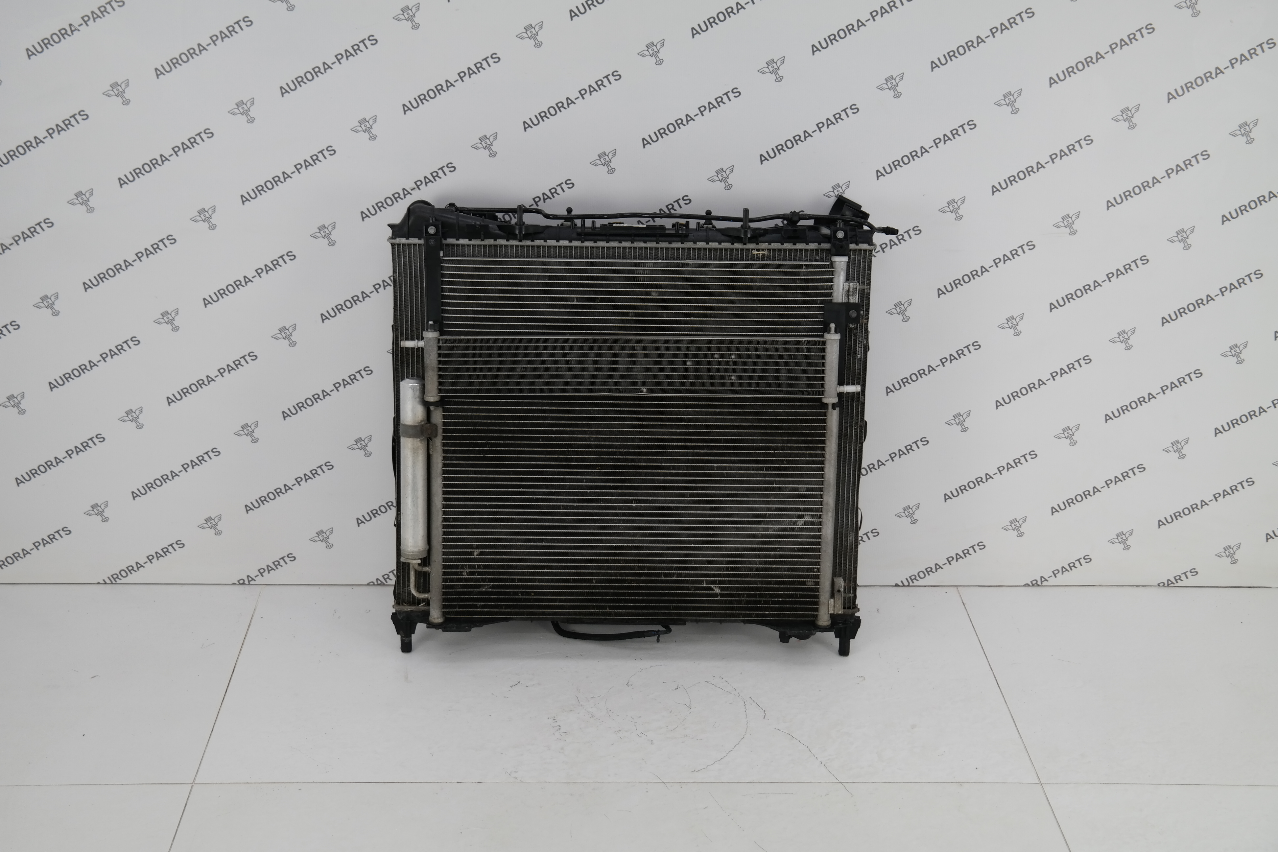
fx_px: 1775
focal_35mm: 50
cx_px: 639
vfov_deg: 27.0
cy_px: 426
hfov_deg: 39.6
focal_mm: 33
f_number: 4.5
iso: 200
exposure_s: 1/80
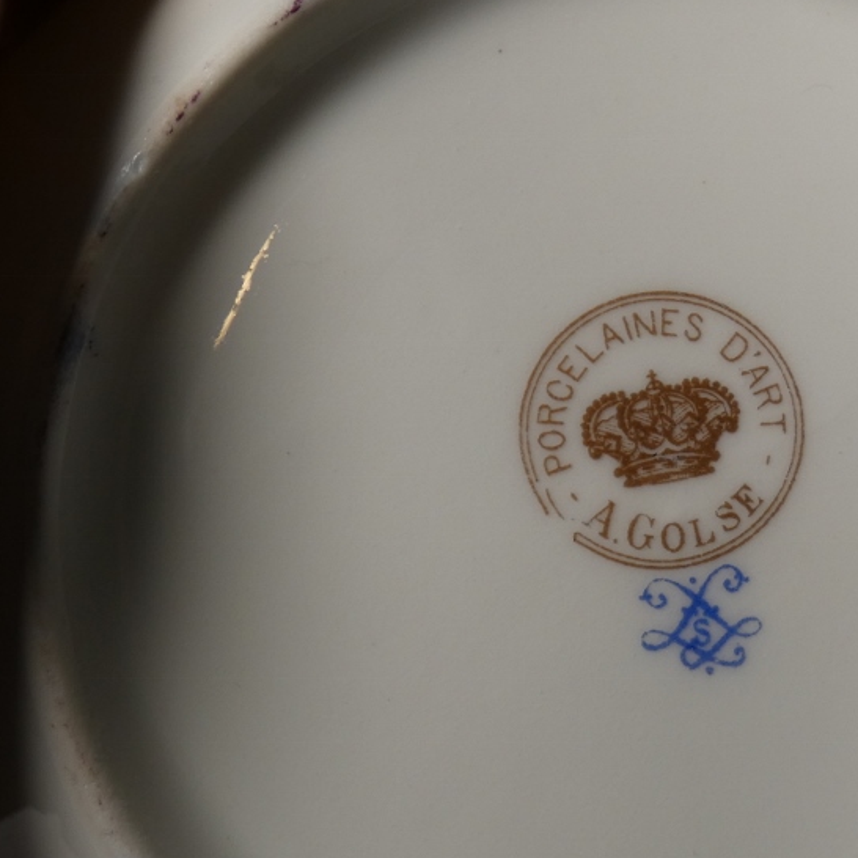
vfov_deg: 25.4
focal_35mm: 68
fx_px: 1907
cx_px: 693
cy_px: 445
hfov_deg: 24.9
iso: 100
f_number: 3.6
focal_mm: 7.3
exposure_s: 1/125
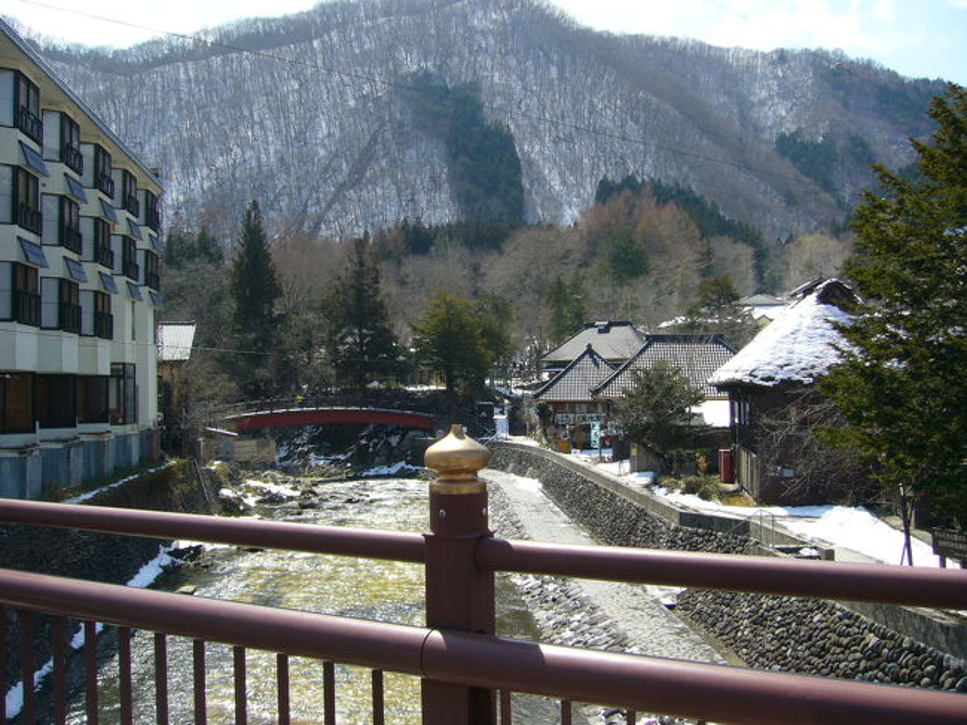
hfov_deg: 52.6
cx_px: 484
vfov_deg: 40.7
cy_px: 362
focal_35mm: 35
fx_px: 977
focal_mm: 5.8
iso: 80
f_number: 5.6
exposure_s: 1/320
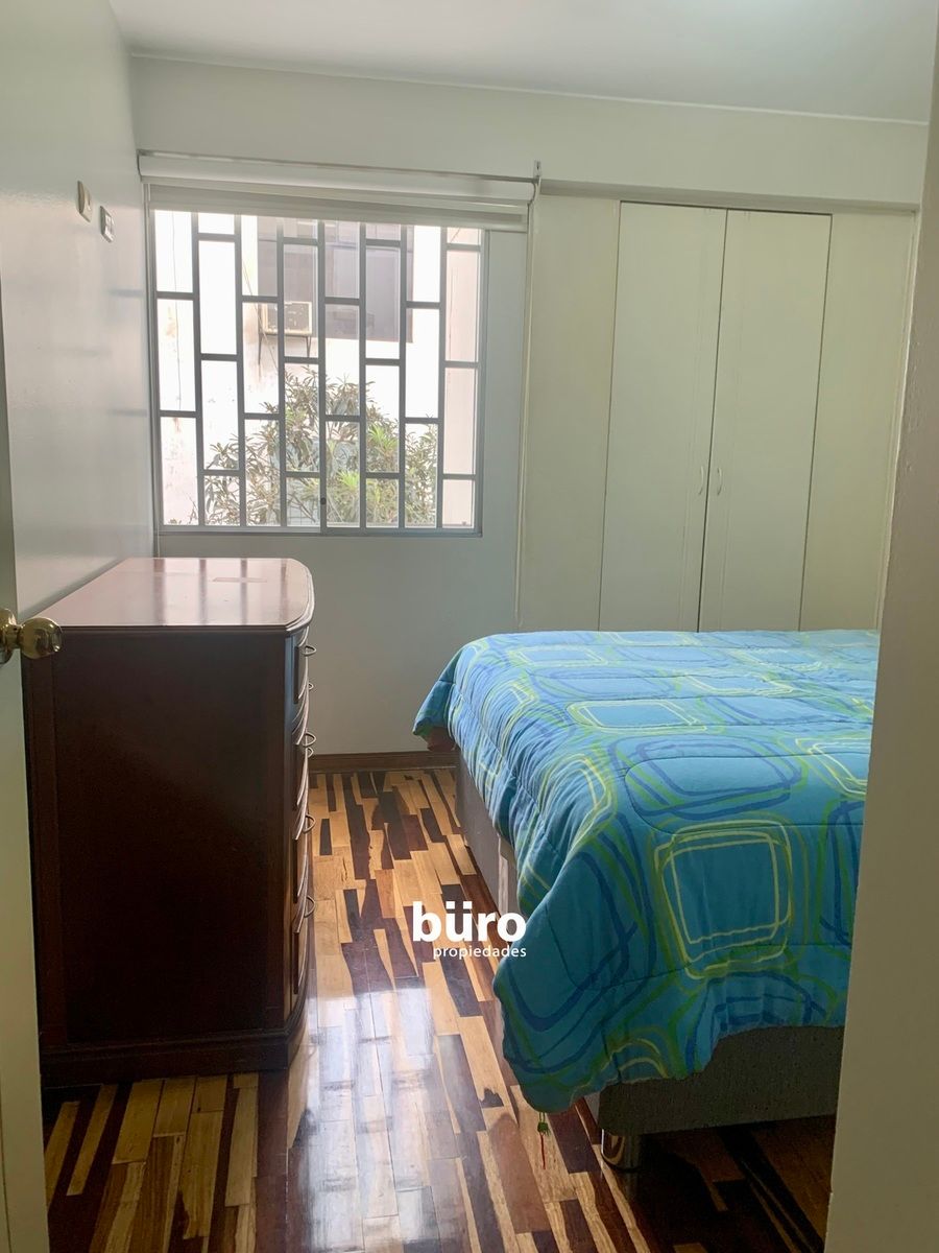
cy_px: 626
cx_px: 470
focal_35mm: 26
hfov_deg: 53.1
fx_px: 940
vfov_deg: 67.3
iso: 100
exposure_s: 1/109
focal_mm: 4.25
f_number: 1.8
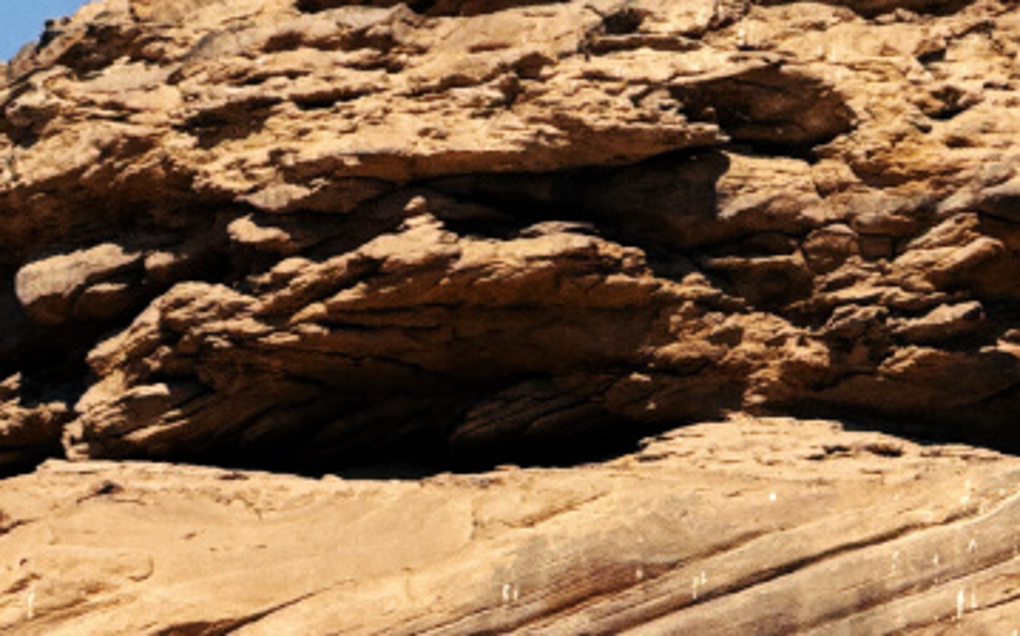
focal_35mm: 454
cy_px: 1070
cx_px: 844
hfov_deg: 4.6
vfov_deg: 2.9
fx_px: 12615
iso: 50
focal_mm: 15.7
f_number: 2.8
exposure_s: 1/2146
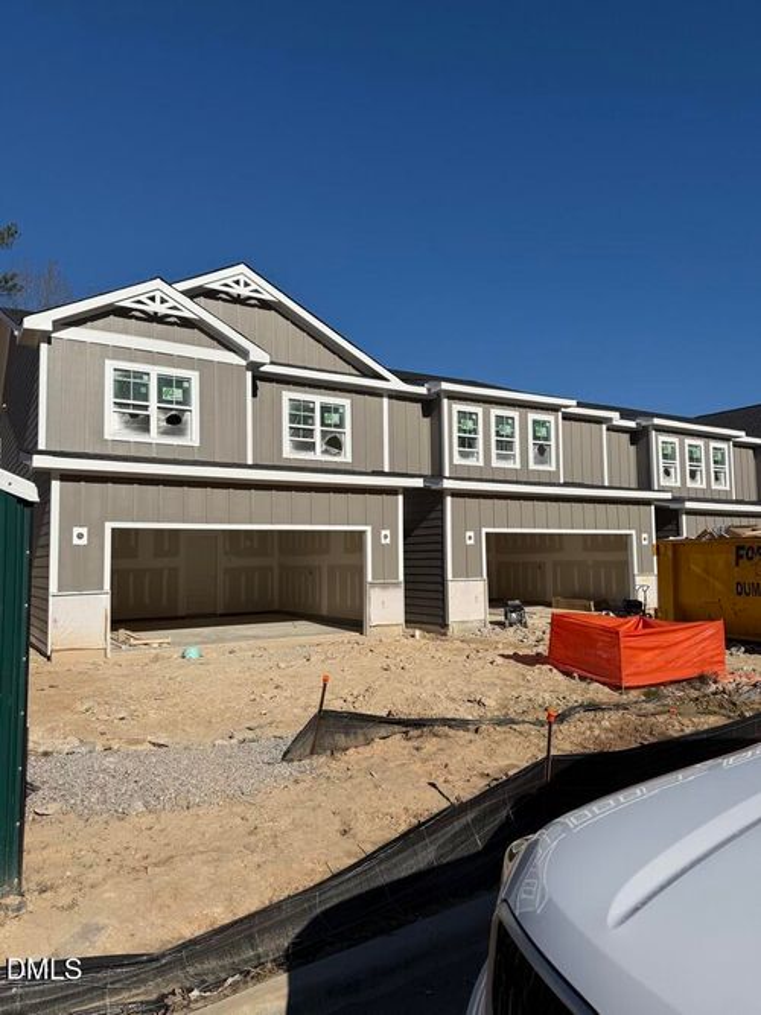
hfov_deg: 56.8
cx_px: 380
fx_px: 704
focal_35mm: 24
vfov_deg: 71.6
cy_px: 508
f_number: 1.78
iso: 80
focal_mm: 6.76
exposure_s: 1/11905
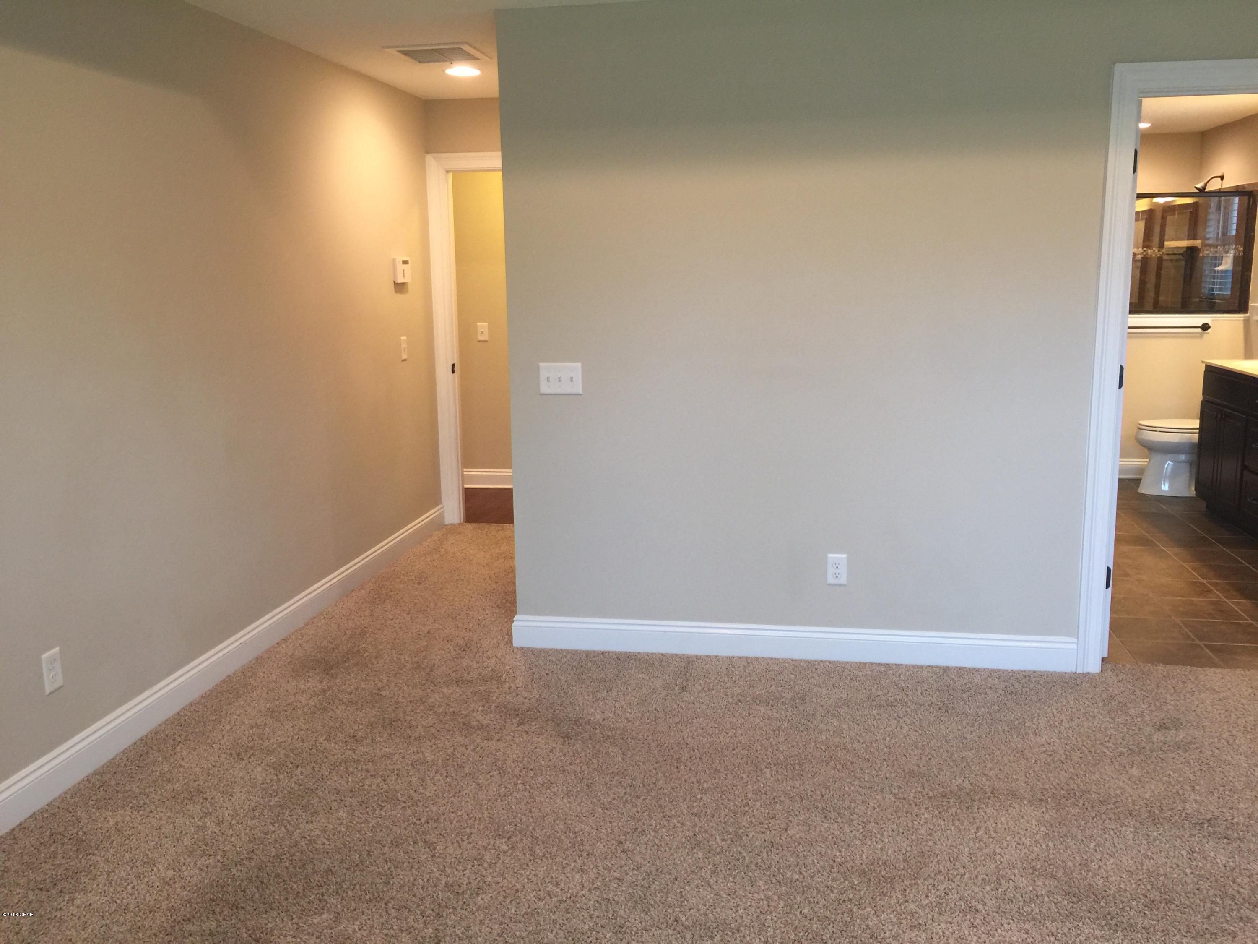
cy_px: 472
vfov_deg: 48.2
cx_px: 629
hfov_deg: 61.7
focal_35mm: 29
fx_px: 1054
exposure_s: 1/15
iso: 50
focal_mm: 4.15
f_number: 2.2
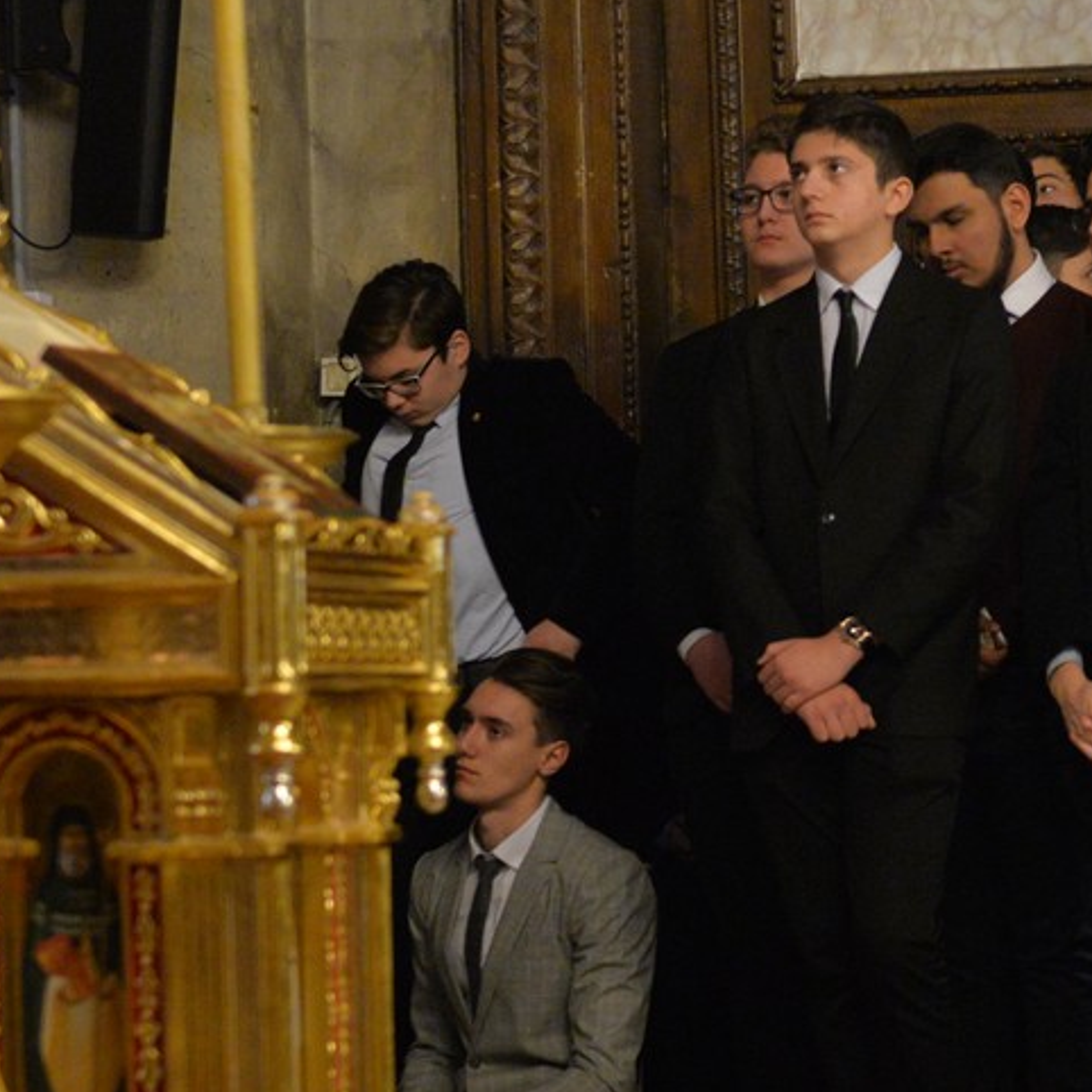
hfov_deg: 9.8
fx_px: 6317
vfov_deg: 9.9
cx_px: 941
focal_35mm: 177
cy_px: 568
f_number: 2.8
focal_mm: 70
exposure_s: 1/80
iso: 3200
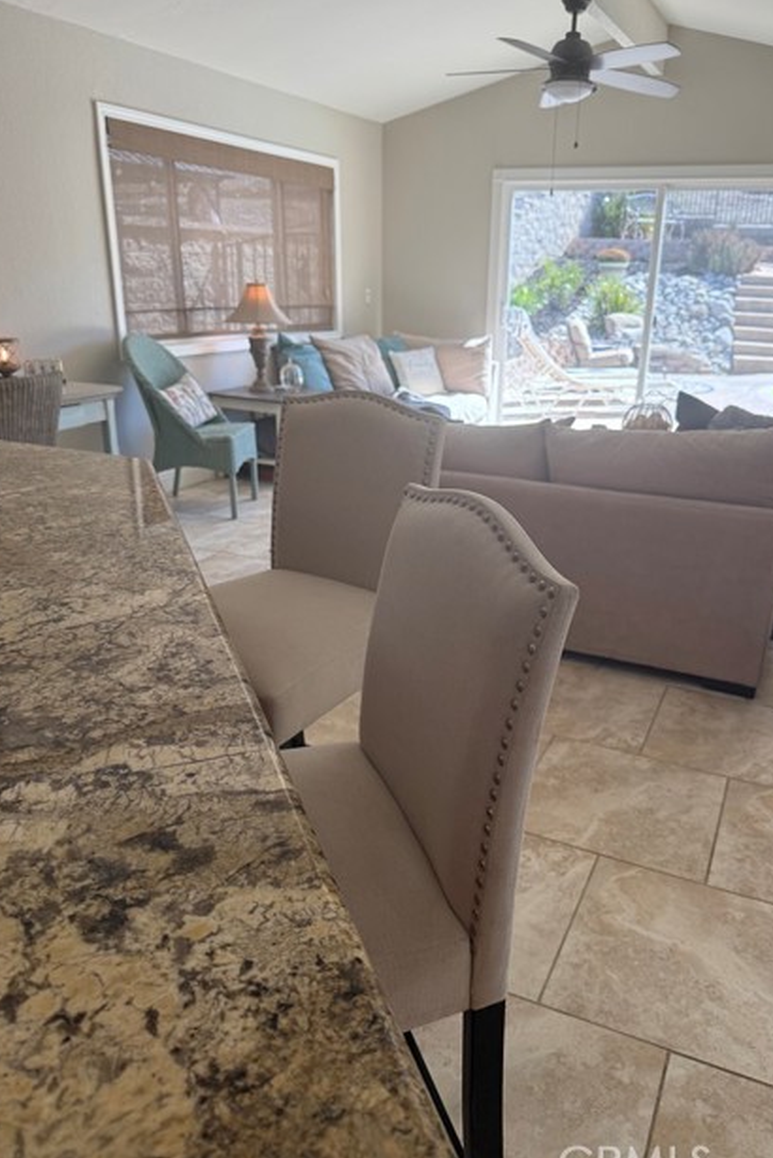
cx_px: 424
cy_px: 587
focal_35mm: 26
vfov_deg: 69.4
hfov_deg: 49.5
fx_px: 836
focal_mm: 6.76
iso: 100
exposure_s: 1/299
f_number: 1.78
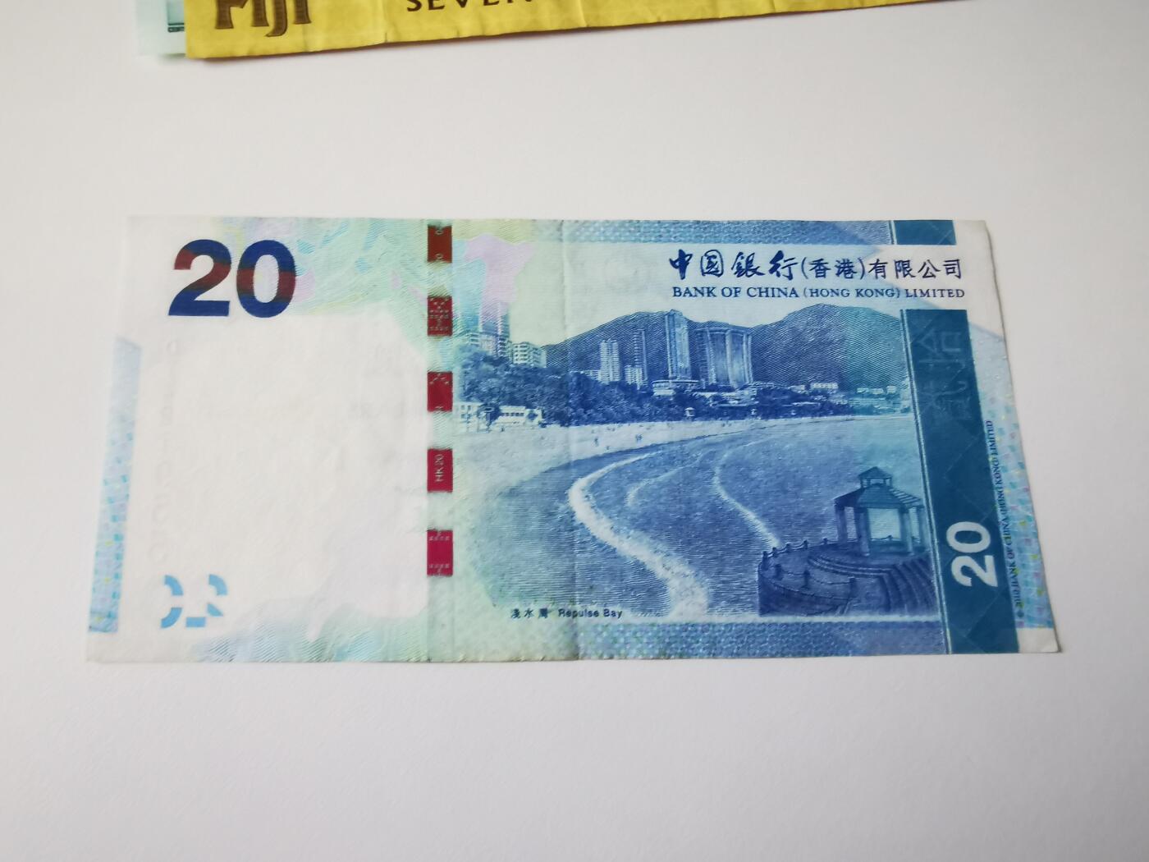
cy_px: 431
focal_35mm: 26
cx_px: 574
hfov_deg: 67.3
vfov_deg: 53.1
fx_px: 863
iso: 125
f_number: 2.2
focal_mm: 2.35
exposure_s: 1/33.3
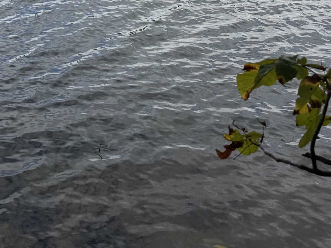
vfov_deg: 21.8
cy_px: -55
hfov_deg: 30.9
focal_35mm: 62
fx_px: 593
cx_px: 106
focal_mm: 6.76
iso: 80
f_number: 1.78
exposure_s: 1/4608
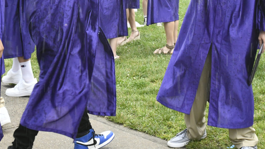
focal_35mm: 92
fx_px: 647
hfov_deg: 23.1
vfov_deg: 12.7
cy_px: -55
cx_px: 166
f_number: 14
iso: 1600
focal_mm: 35
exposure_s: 1/250
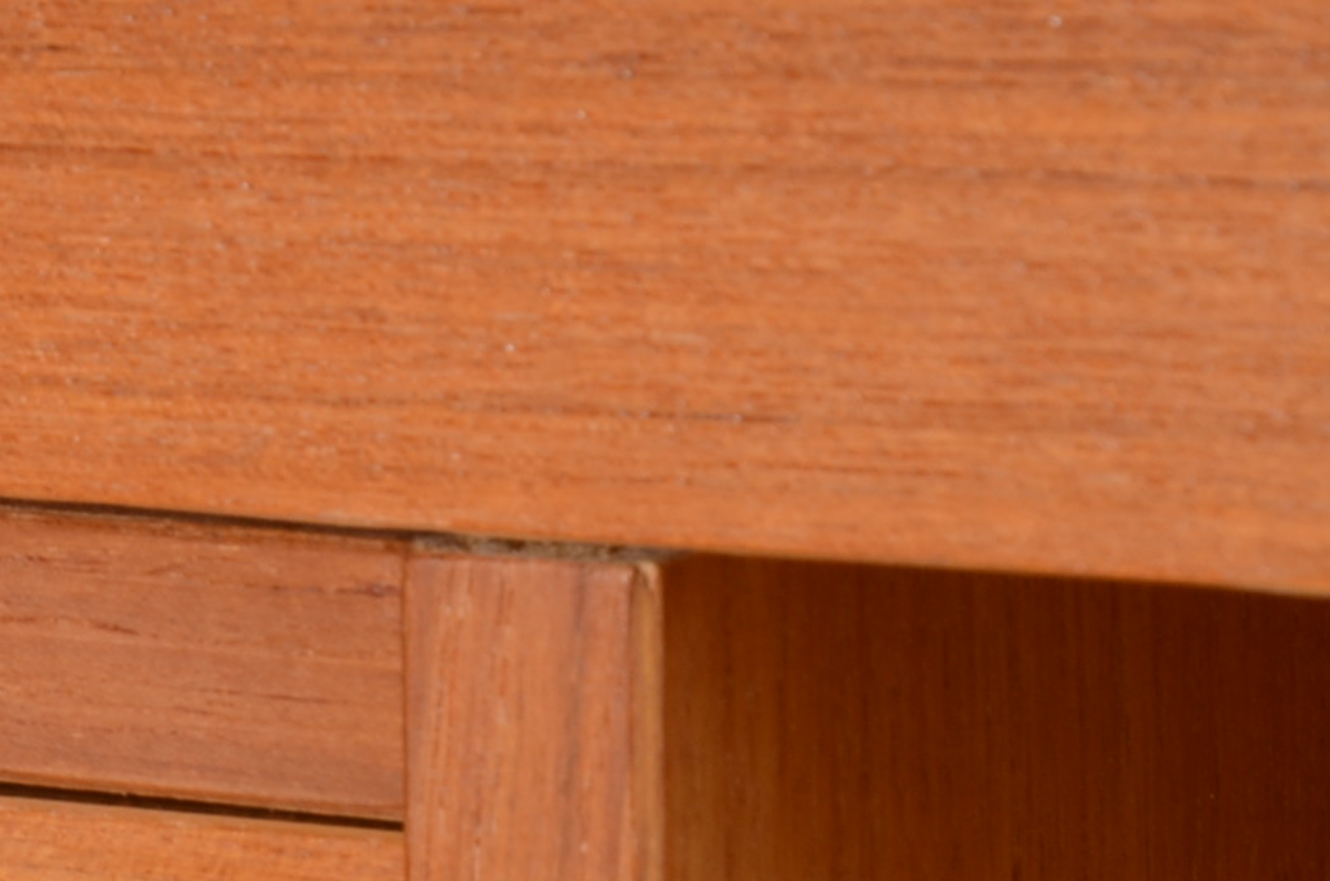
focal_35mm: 482
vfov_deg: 2.8
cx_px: -508
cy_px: 1120
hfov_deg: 4.3
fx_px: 17755
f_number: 14
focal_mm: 105
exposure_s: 1/125
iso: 125
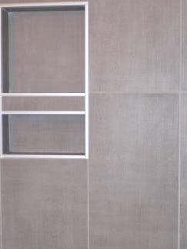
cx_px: 105
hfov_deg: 19.6
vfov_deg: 25.9
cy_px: 147
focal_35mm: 75
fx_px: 540
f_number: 3.1
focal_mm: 6.3
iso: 200
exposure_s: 1/60
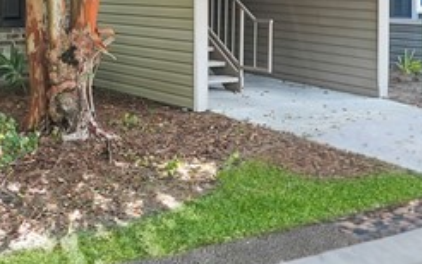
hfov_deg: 28.6
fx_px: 828
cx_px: 214
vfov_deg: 17.6
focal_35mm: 72
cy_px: -14
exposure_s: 1/60
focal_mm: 16
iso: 320
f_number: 9
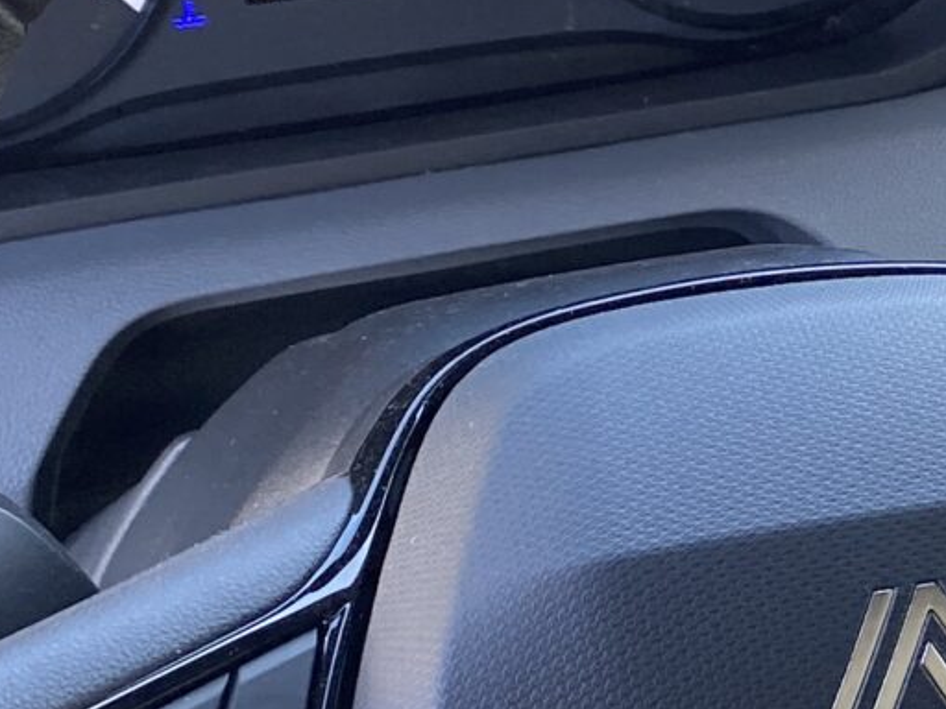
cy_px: 390
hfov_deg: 14.7
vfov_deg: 11.4
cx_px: 1140
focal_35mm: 130
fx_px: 3553
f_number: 1.8
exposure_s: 1/121
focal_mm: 4.25
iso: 64
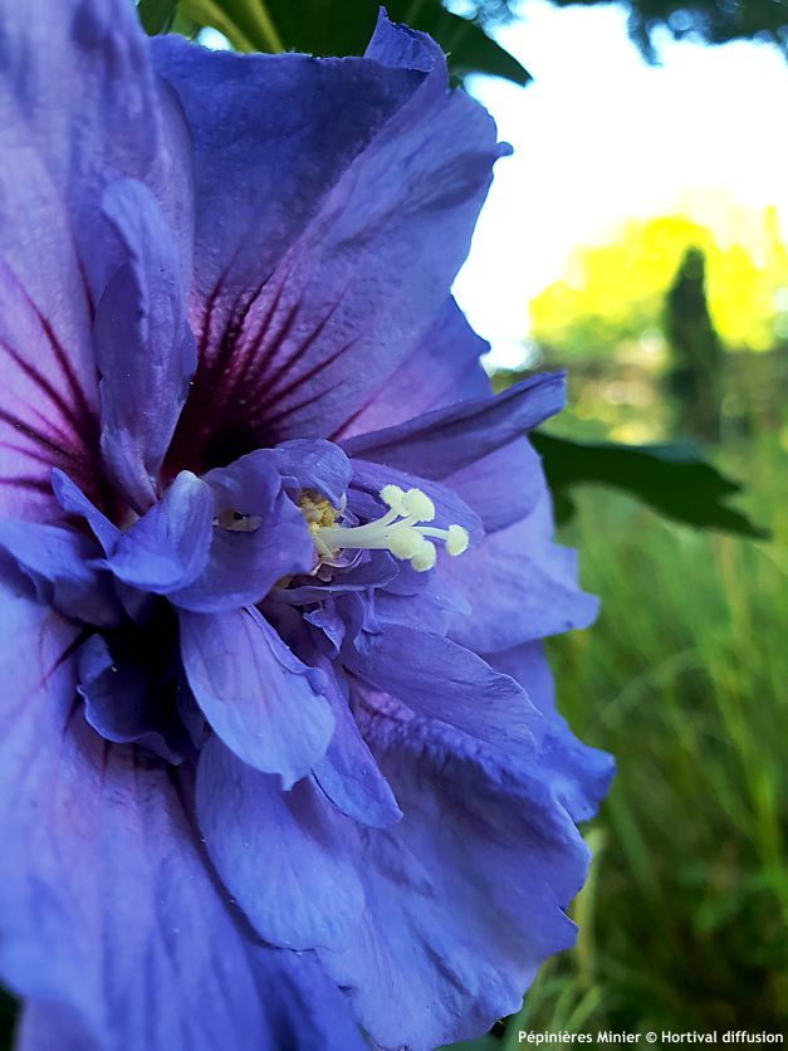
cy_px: 526
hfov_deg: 53.1
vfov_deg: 67.3
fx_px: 789
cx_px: 394
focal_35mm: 26
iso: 50
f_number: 2.4
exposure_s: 1/120
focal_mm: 4.3
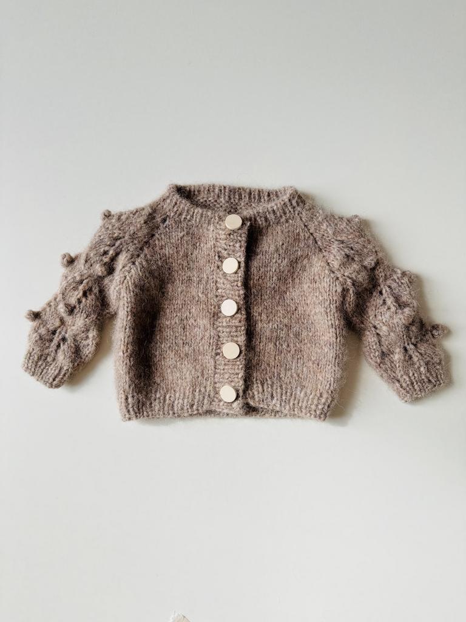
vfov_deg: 71.6
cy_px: 311
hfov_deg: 56.8
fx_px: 431
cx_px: 233
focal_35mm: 24
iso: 64
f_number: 1.78
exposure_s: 1/202
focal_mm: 6.76
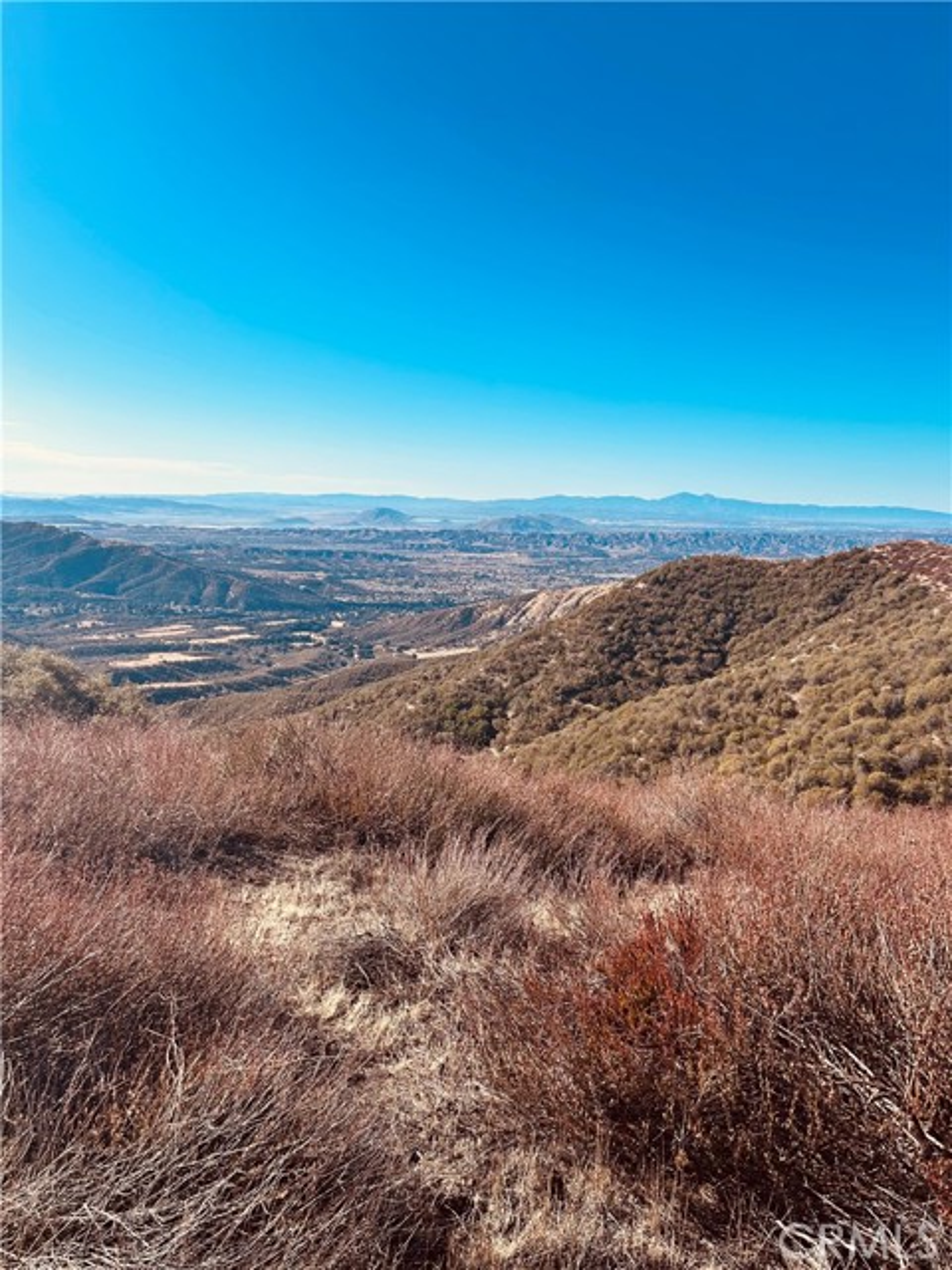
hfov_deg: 53.1
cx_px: 476
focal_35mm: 26
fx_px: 953
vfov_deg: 67.3
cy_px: 635
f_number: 1.5
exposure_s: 1/4444
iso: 50
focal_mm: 5.7
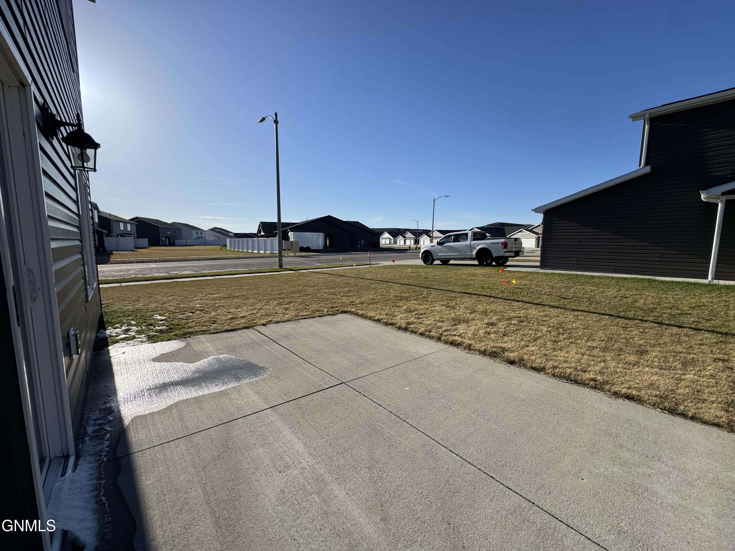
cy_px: 276
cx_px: 368
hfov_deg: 102.1
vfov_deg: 85.7
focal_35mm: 14
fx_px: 297
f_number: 2.2
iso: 50
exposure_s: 1/2494
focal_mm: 2.22
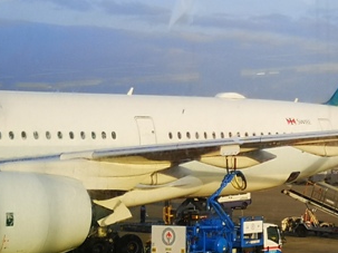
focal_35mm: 119
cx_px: 359
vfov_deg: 12.4
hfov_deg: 16.1
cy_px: 103
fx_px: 1161
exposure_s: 1/189
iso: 50
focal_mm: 3.95
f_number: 1.8
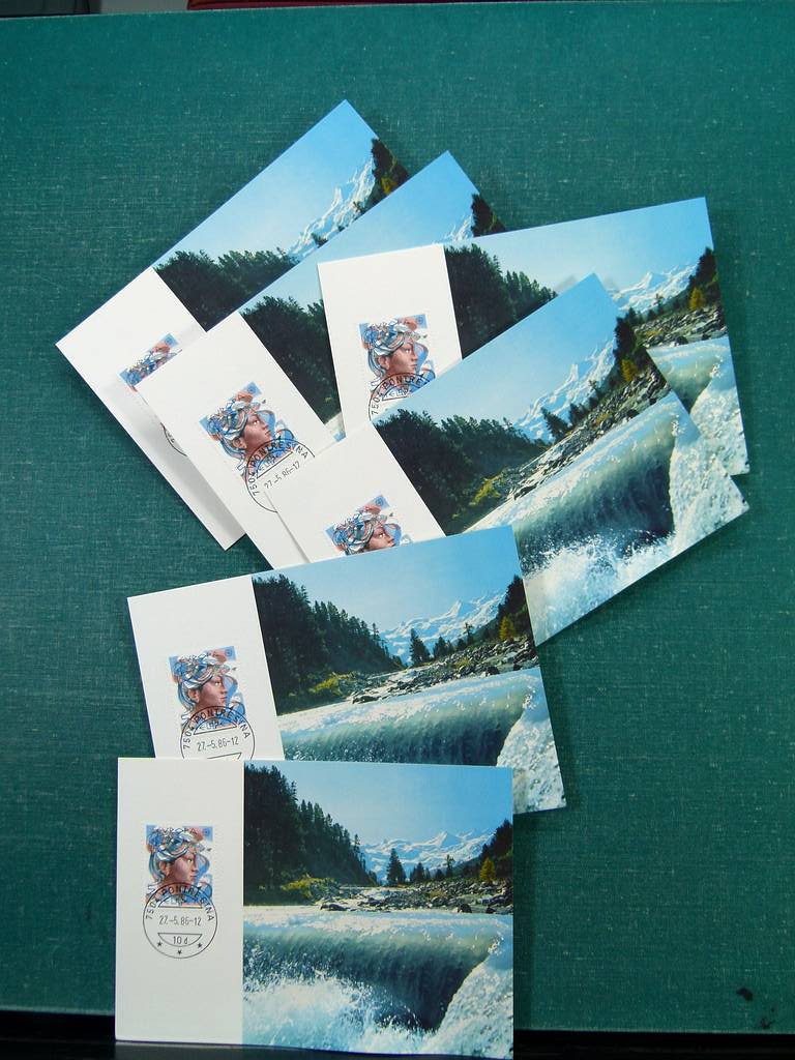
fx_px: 888
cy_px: 530
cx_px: 398
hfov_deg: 48.2
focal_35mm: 29
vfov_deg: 61.7
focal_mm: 5.2
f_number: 3.2
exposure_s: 1/100
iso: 100
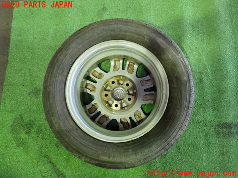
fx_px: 206
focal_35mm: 30
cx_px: 119
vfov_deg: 46.8
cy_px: 89
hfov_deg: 60.0
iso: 800
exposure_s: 1/30
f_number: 2.3
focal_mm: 5.4
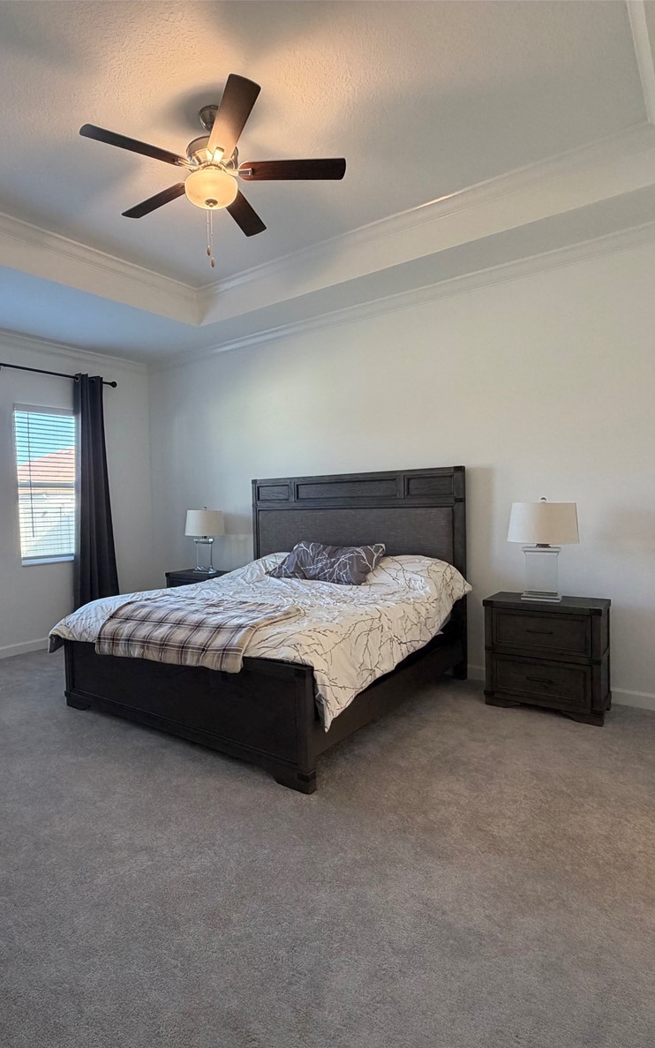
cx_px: 233
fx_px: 571
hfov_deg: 58.7
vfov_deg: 85.1
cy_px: 529
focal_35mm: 20
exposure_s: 1/60
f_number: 2.2
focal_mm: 2.22
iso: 200
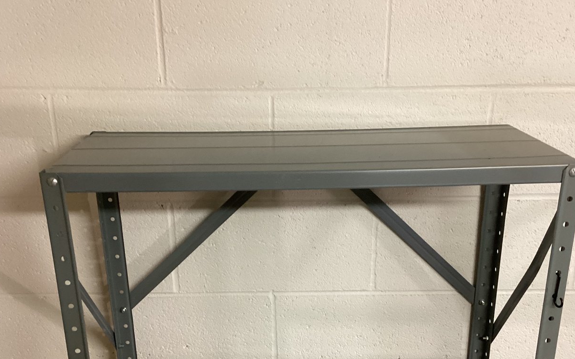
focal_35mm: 41
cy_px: 265
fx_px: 642
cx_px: 292
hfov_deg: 48.2
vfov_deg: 30.8
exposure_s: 1/40
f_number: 2.4
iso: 320
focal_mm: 3.3
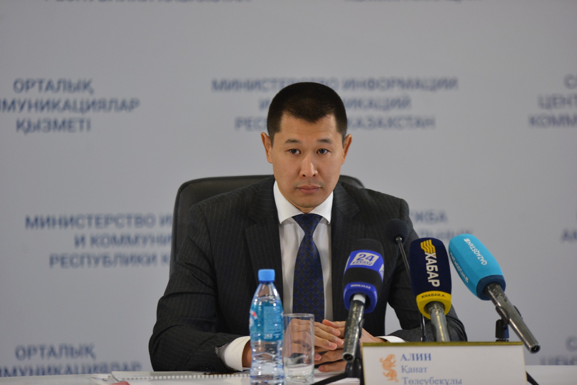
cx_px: 288
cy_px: 192
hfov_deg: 11.1
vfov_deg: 7.4
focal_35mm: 185
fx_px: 2965
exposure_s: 1/160
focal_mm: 185
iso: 1600
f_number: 3.5
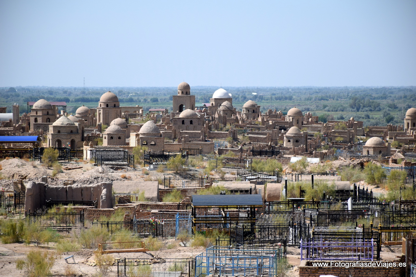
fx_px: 2427
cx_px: 208
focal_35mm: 210
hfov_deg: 9.8
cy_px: 138
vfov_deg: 6.5
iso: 400
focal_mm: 140
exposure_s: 1/1600
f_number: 6.3
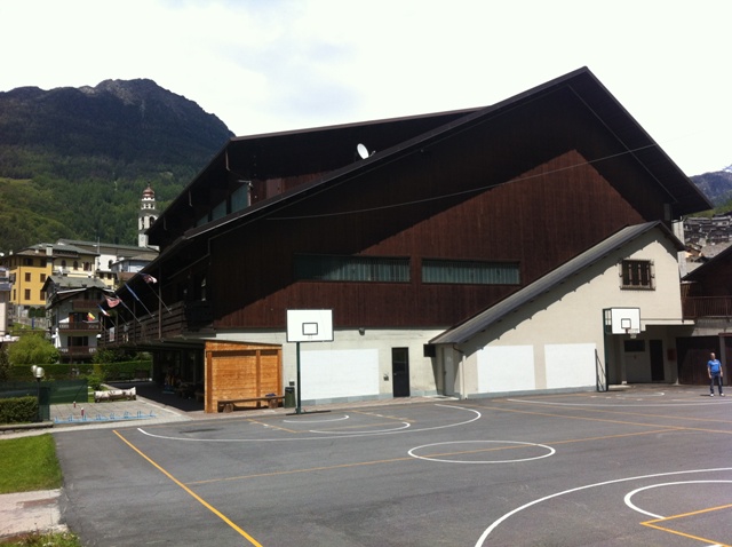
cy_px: 274
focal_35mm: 35
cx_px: 366
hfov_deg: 52.7
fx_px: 739
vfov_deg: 40.6
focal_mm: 3.85
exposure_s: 1/1508
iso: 80
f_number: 2.8
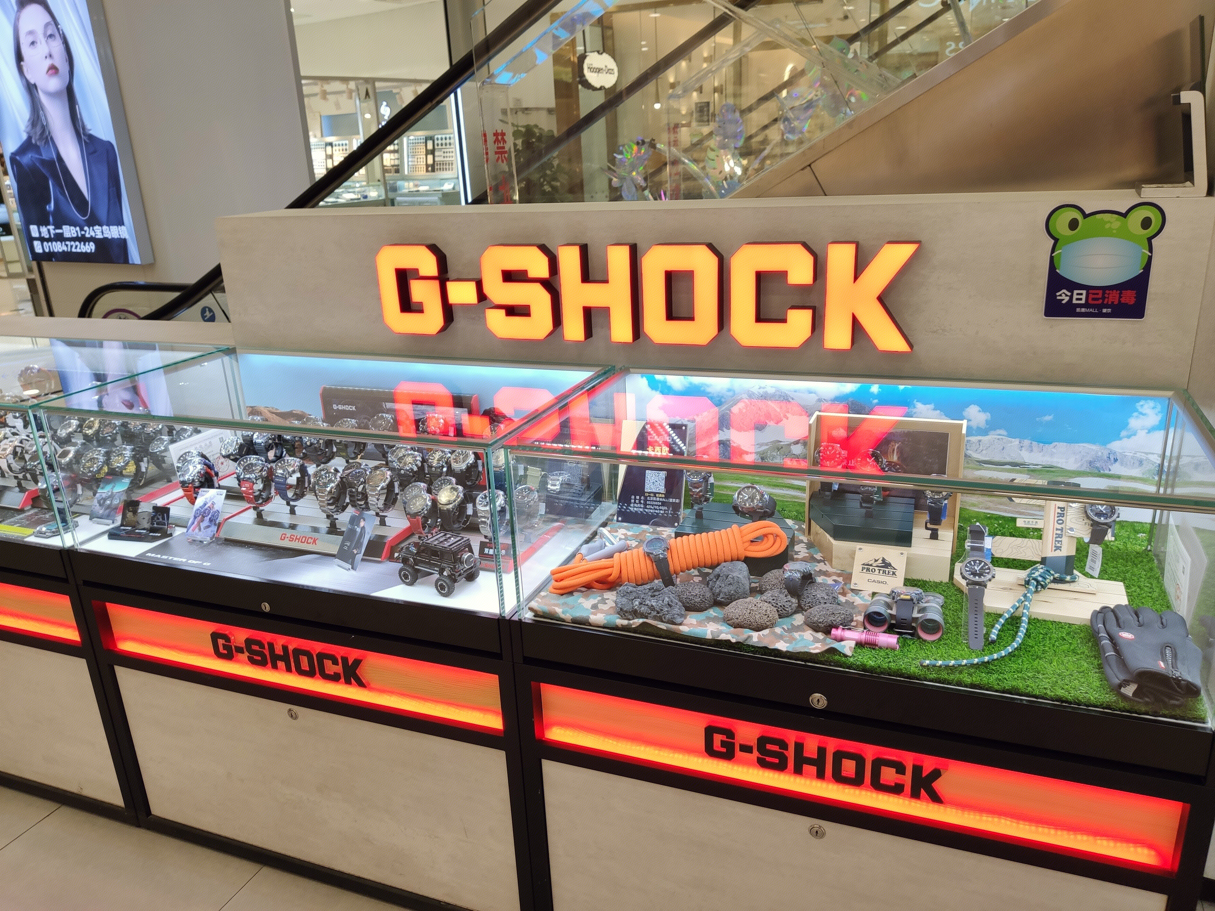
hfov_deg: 67.3
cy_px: 456
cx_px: 608
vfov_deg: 53.1
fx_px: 913
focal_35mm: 26
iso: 126
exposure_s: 1/100
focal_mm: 4.75
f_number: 1.75
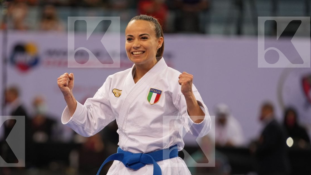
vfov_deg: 3.6
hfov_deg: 6.3
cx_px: 94
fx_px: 2804
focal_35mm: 340
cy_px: 141
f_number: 2.8
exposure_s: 1/500
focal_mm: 200
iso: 1250
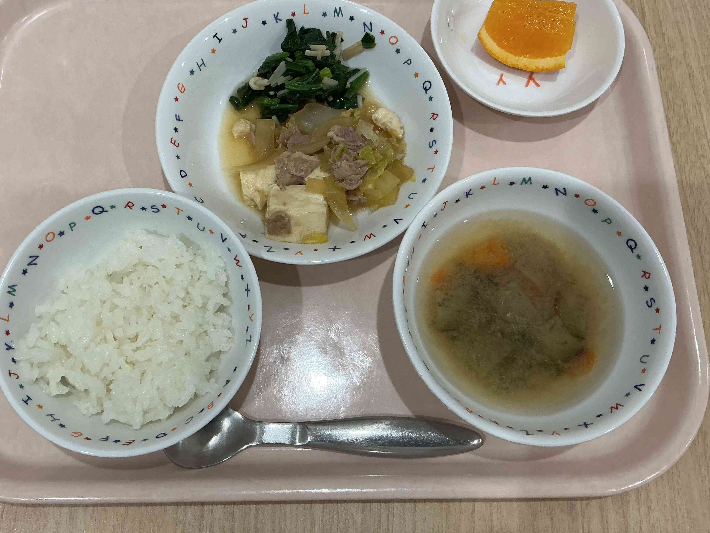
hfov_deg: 52.5
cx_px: 313
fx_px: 718
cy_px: 231
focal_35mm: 35
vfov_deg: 40.6
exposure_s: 1/60
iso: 80
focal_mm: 3
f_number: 1.8
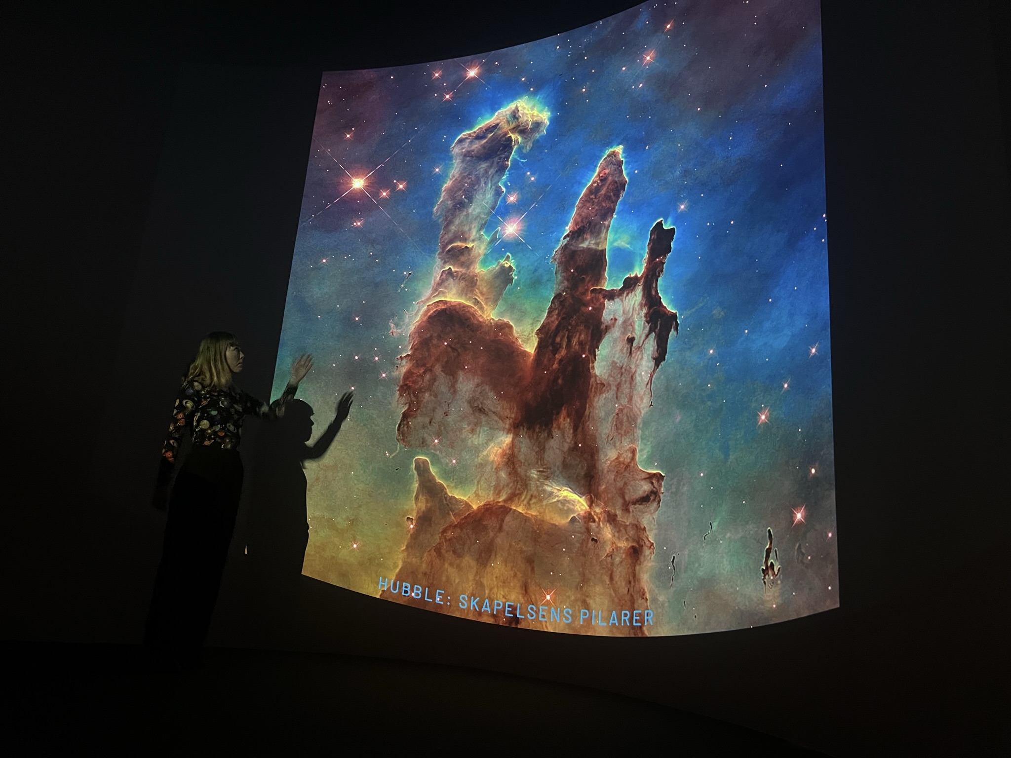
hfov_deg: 67.3
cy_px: 379
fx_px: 759
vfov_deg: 53.1
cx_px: 506
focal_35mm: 26
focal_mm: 5.1
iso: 800
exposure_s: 1/24
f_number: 1.6
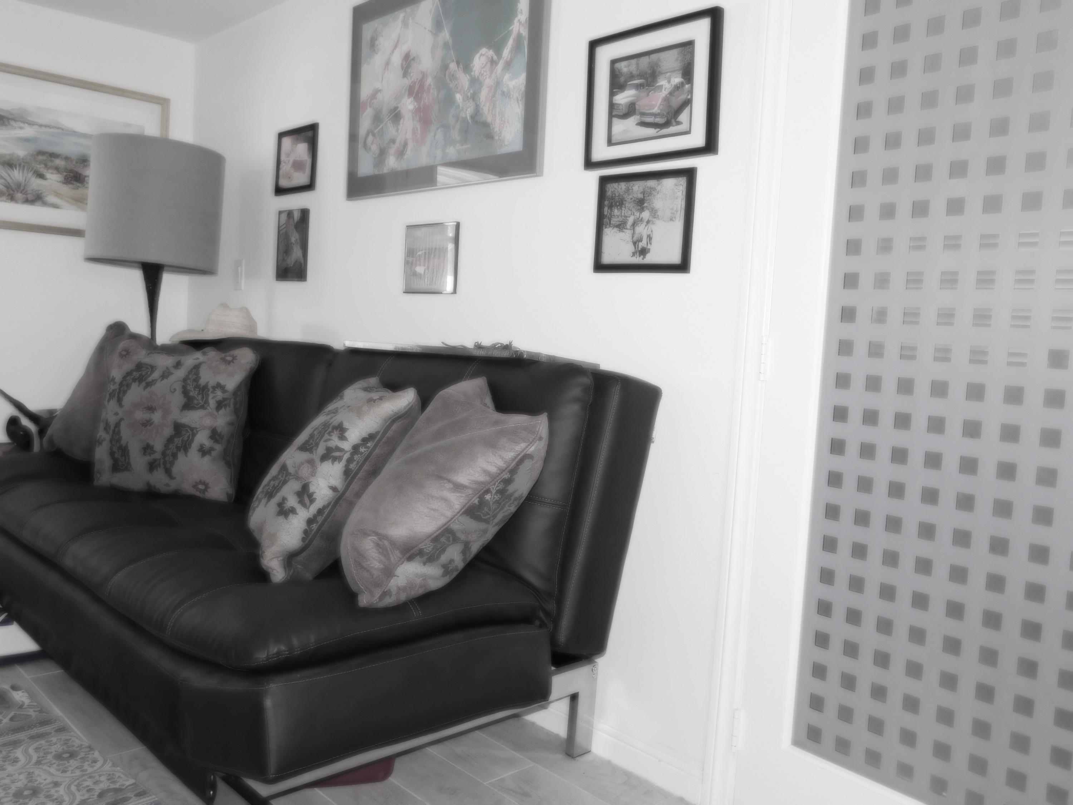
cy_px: 402
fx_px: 930
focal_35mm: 30
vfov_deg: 46.8
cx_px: 536
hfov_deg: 60.0
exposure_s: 1/30
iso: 200
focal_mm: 5.3
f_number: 3.2
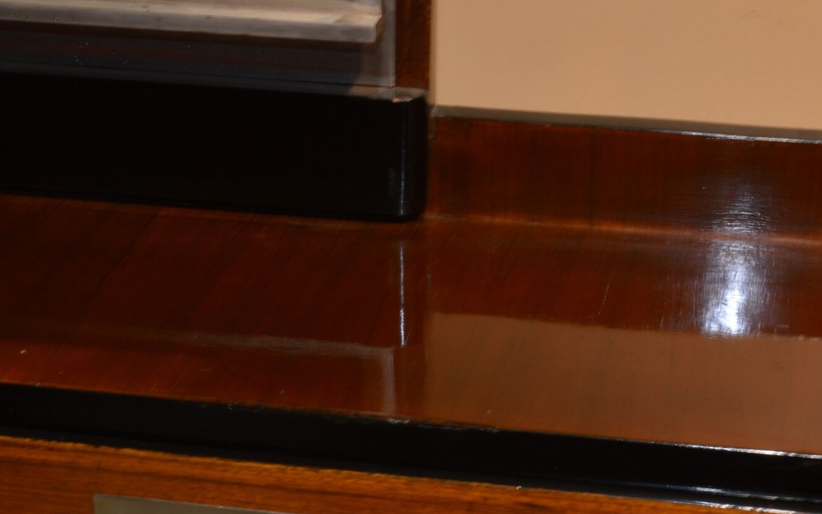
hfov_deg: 23.3
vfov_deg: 14.6
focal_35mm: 89
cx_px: 329
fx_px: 1994
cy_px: 441
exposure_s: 3
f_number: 29
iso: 100
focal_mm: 32
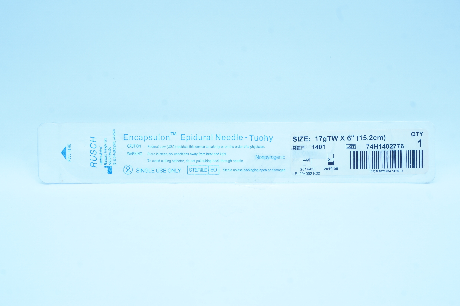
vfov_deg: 25.7
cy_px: 153
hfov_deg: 37.9
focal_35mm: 52
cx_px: 230
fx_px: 670
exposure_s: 1/15
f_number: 13
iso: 400
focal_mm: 35
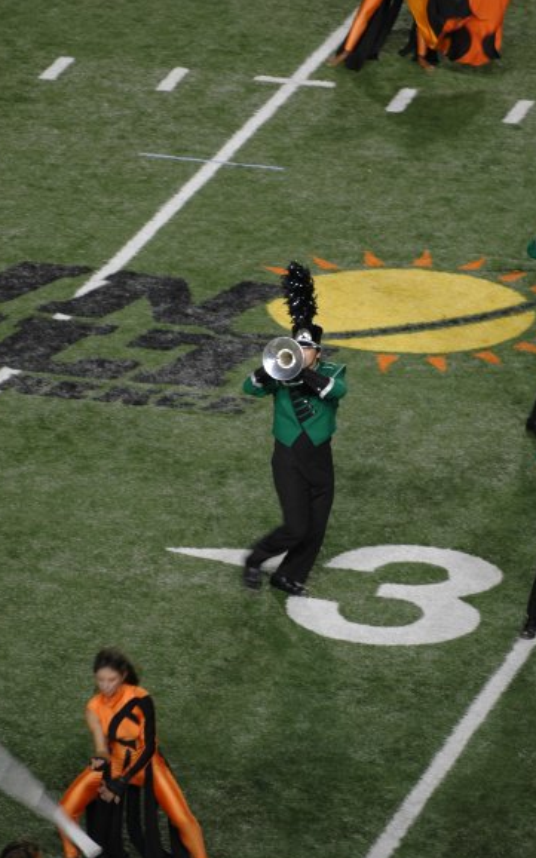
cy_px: 442
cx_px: 253
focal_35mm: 317
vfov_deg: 6.6
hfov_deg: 4.1
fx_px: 7413
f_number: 2.8
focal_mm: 200
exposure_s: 1/60
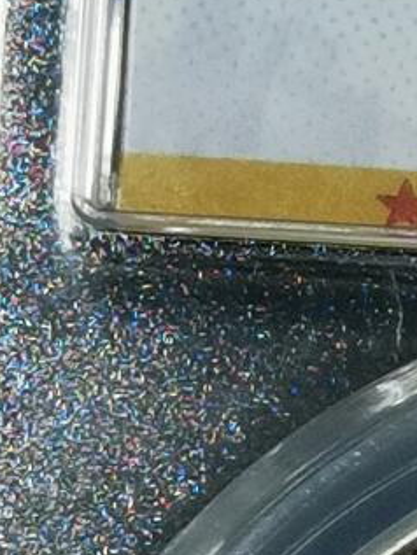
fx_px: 6019
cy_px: 655
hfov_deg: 3.9
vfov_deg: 5.3
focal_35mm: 375
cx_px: 871
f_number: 1.9
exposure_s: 1/100
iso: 80
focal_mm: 6.67
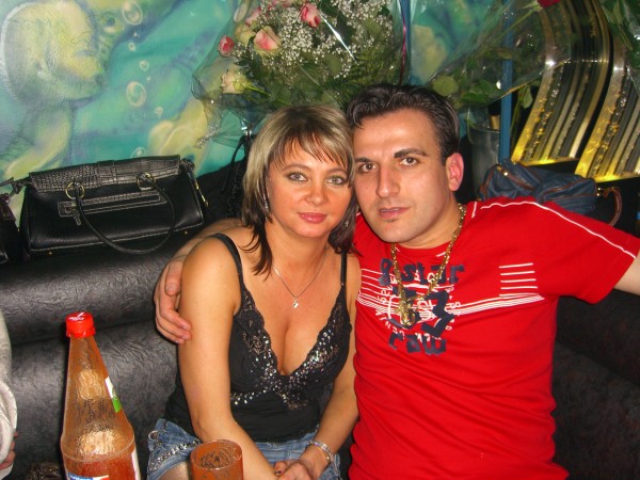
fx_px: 703
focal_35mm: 38
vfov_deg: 37.7
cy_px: 240
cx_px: 320
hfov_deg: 49.0
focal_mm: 7.9
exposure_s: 1/60
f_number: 2.8
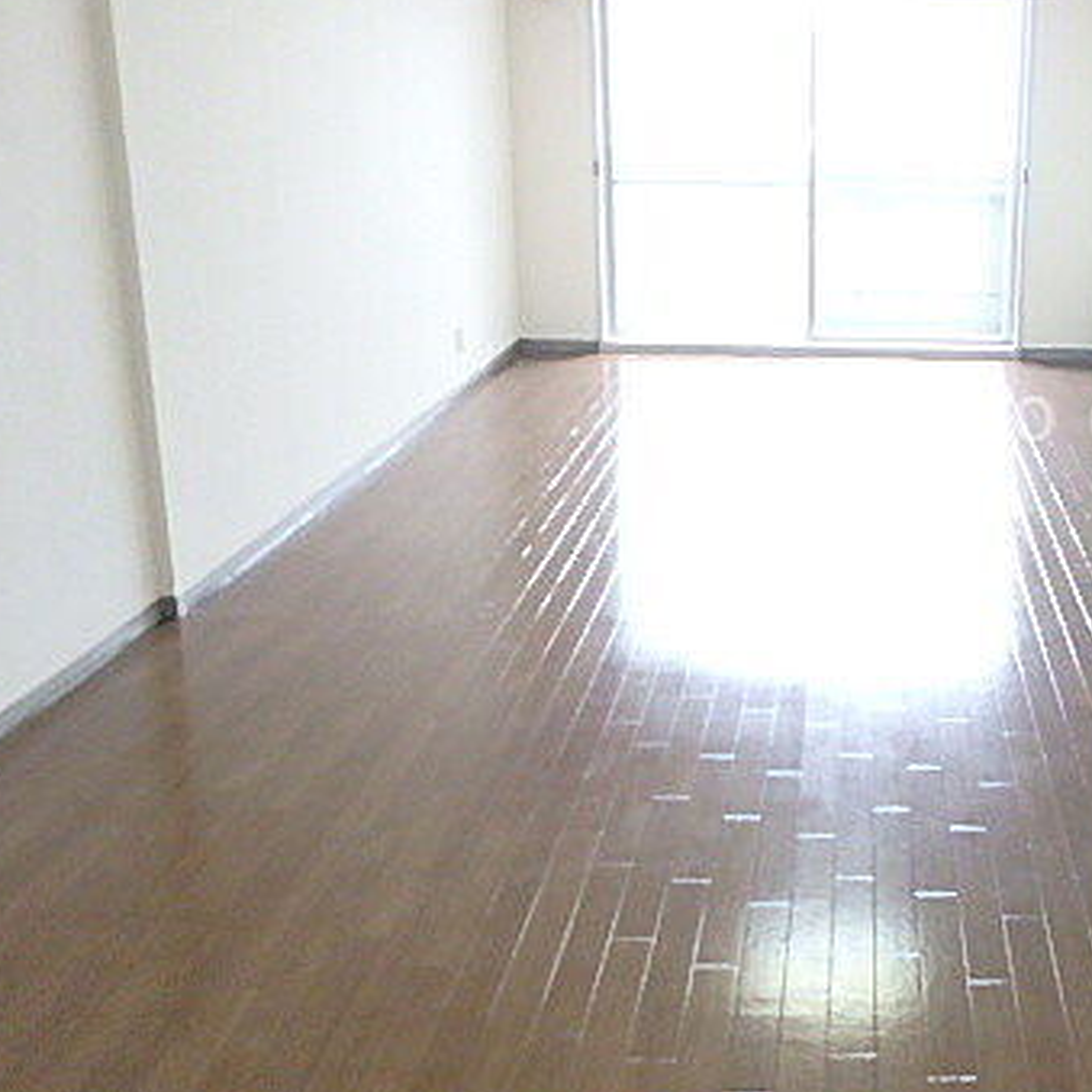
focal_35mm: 35
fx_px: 1249
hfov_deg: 44.1
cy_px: 419
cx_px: 928
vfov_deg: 46.9
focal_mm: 3.7
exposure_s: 1/30
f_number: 3.5
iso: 640
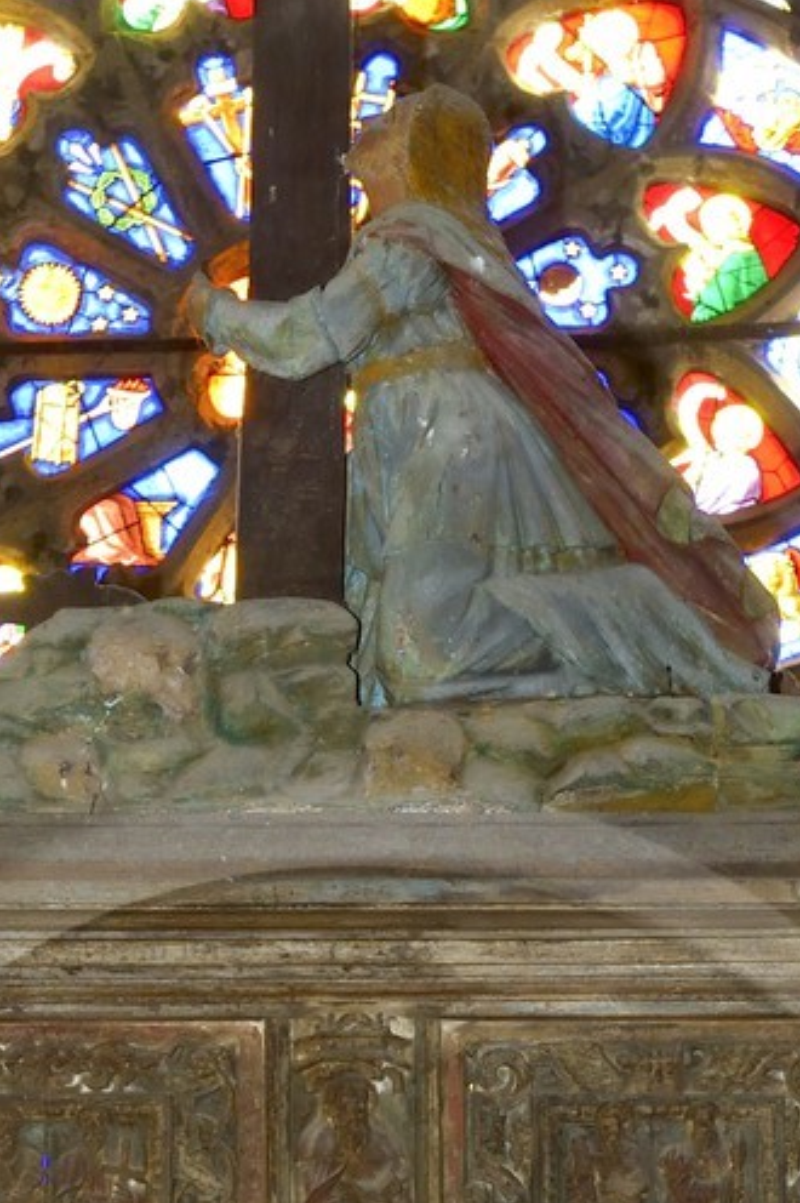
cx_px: 359
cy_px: 1540
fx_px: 4740
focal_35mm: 142
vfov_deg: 13.9
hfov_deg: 9.6
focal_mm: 44
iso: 800
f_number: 5.6
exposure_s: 1/30
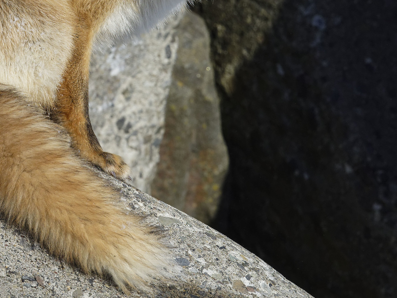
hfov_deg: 2.2
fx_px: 10519
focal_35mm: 917
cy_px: 60
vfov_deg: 1.6
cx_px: 68
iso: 1100
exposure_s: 1/2500
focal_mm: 500
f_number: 10
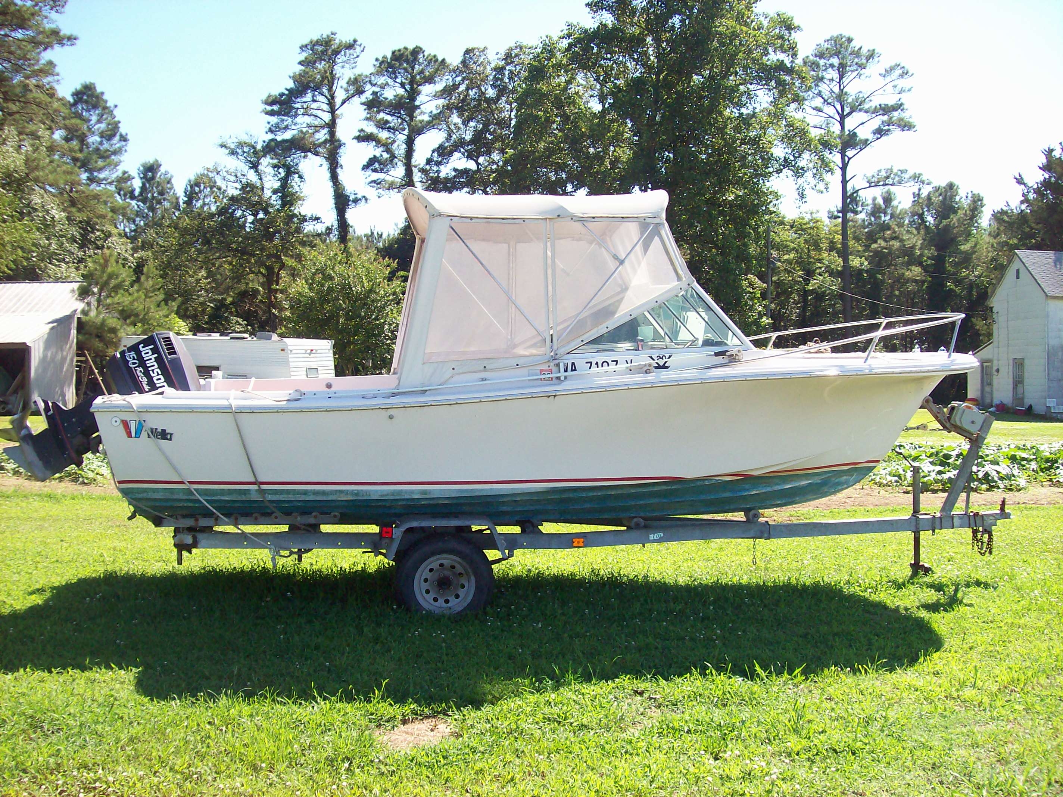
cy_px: 398
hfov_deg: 51.4
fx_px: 1105
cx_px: 532
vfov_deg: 39.6
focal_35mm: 36
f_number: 2.7
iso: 80
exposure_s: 1/695
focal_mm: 6
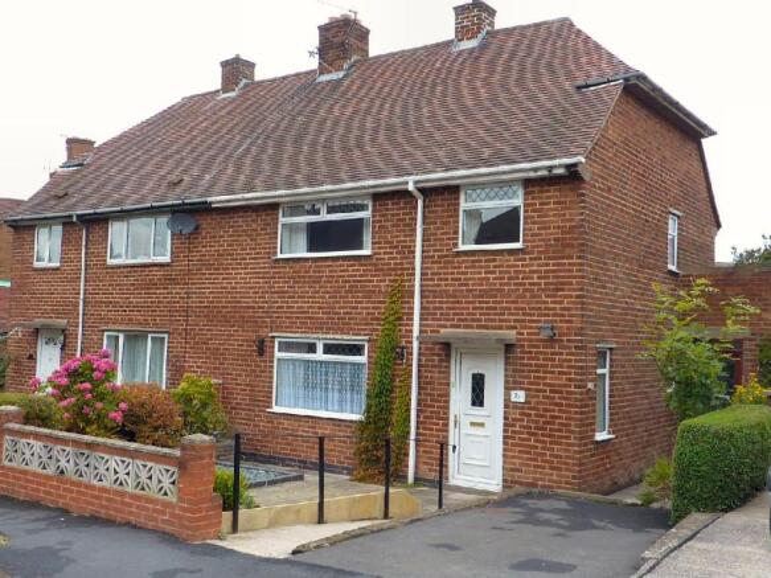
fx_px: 802
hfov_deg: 51.4
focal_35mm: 36
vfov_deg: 39.6
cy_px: 289
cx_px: 386
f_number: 4
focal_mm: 4.1
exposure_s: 1/160
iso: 80
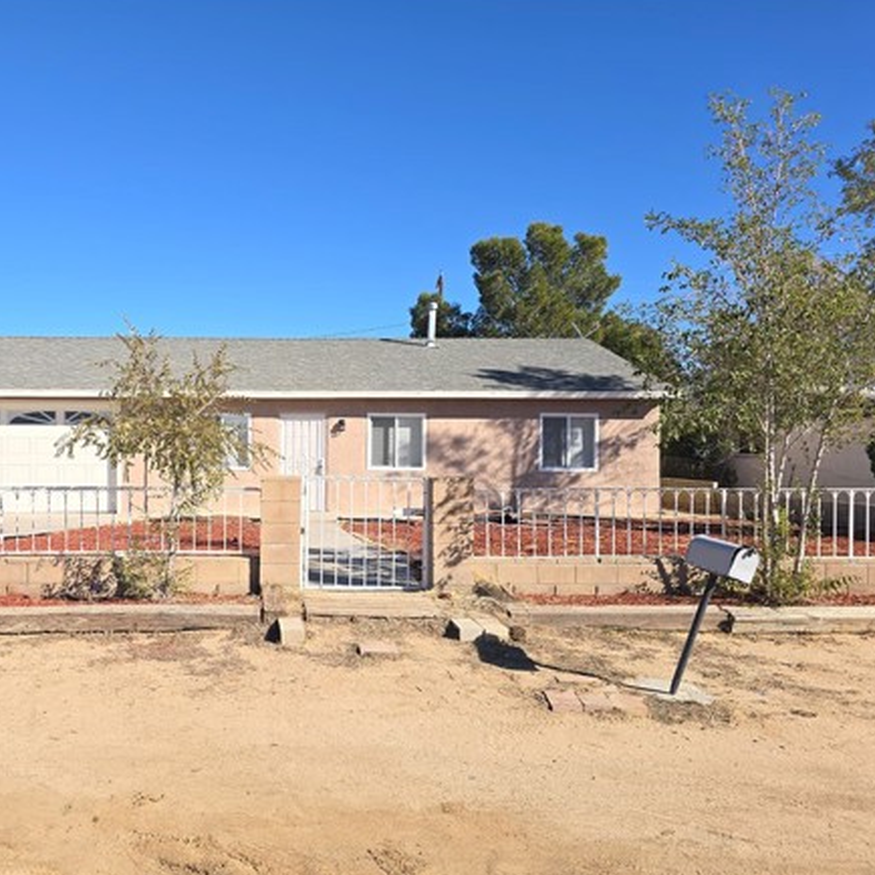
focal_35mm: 30
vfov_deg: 54.0
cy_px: 470
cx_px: 272
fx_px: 858
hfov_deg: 52.7
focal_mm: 6.3
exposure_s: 1/720
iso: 12
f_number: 1.7
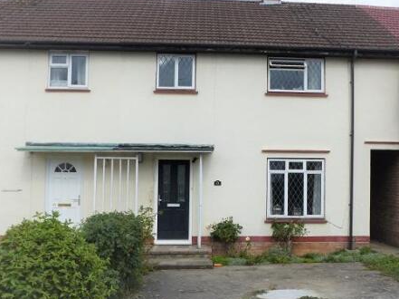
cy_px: 146
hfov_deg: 45.5
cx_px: 243
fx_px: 472
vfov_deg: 35.1
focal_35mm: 41
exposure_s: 1/1000
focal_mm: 5.6
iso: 100
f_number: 4
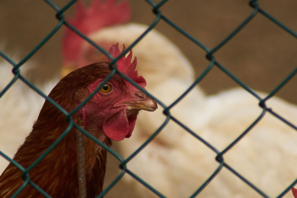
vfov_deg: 1.5
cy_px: 99
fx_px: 7424
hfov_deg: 2.3
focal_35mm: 900
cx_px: 148
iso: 2000
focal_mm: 600
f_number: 11
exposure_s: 1/2000
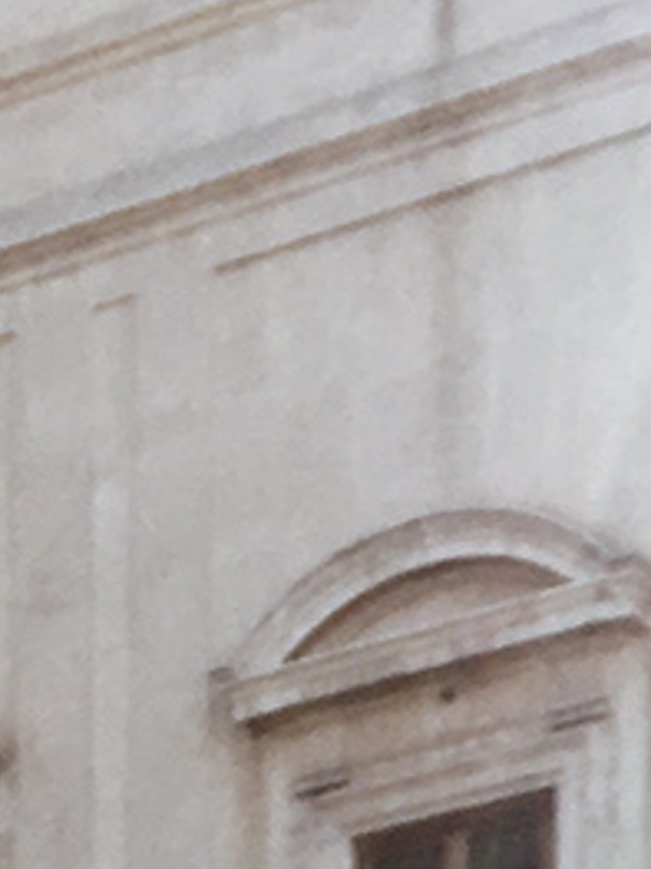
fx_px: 5170
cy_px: 2529
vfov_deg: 8.3
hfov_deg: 7.1
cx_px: 912
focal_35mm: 206
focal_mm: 4.15
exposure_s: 1/651
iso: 25
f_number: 2.2
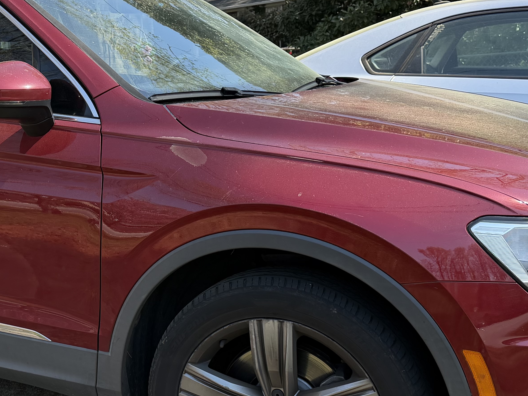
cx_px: 93
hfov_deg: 32.2
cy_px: 229
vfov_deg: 25.2
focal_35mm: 58
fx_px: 885
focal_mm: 6.76
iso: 100
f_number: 1.78
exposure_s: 1/1464
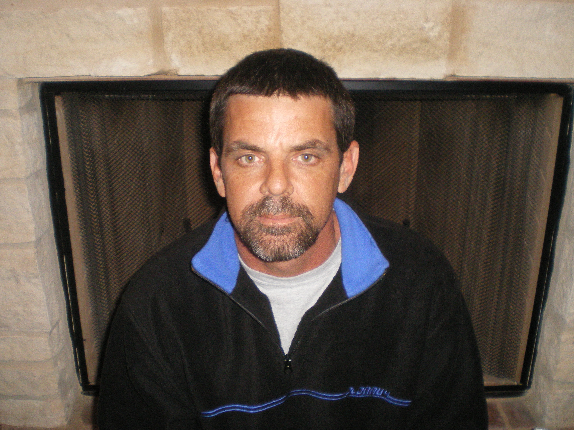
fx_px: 630
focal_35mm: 38
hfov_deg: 49.0
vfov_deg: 37.7
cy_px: 215
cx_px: 287
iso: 400
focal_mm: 6.3
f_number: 3.1
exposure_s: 1/50
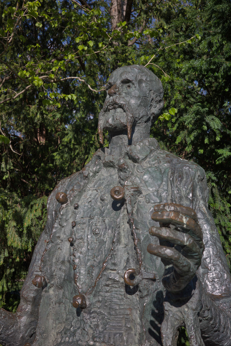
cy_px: 165
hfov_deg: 31.9
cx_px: 114
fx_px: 404
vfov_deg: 46.4
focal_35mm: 42
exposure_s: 1/320
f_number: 5.6
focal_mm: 26
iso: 100
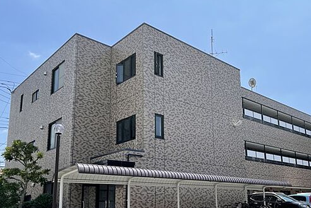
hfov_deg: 53.9
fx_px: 303
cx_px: 192
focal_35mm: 35
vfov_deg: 37.3
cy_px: 147
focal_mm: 4.2
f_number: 1.6
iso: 32
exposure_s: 1/2817
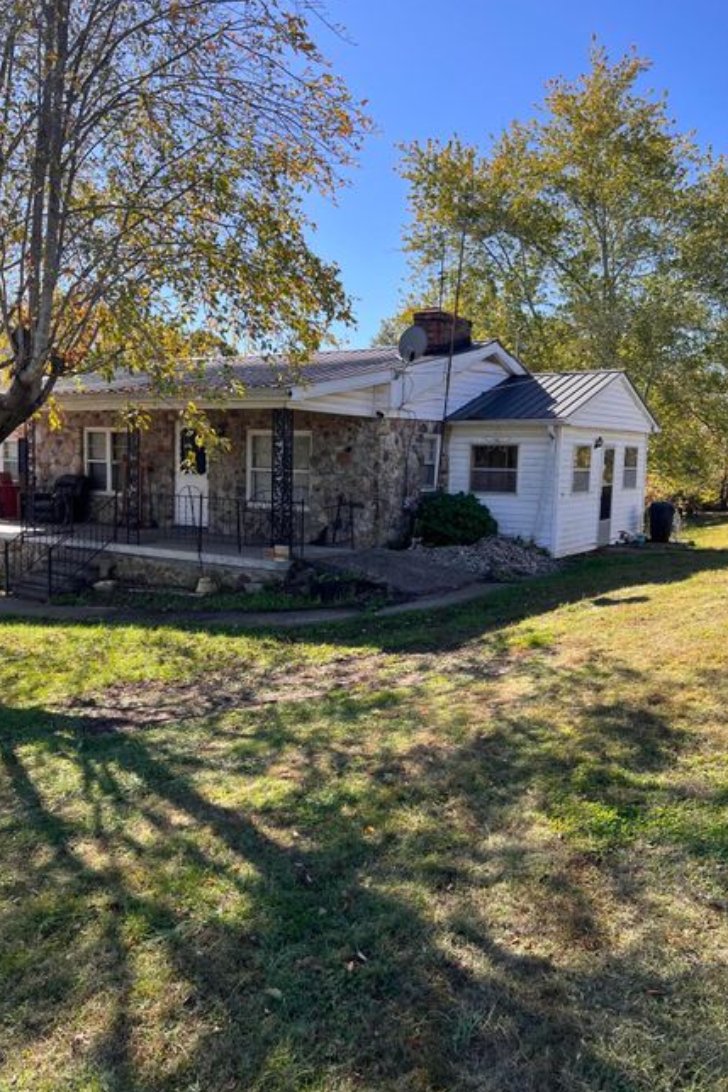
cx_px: 309
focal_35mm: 28
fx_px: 850
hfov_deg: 46.2
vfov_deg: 65.5
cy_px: 530
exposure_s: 1/1645
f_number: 1.5
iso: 50
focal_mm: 5.7
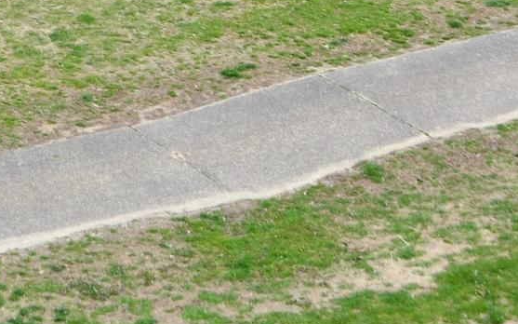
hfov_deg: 12.8
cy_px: -256
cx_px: 170
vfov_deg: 7.8
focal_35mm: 163
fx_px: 2299
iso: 100
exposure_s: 1/160
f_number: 6.3
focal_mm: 29
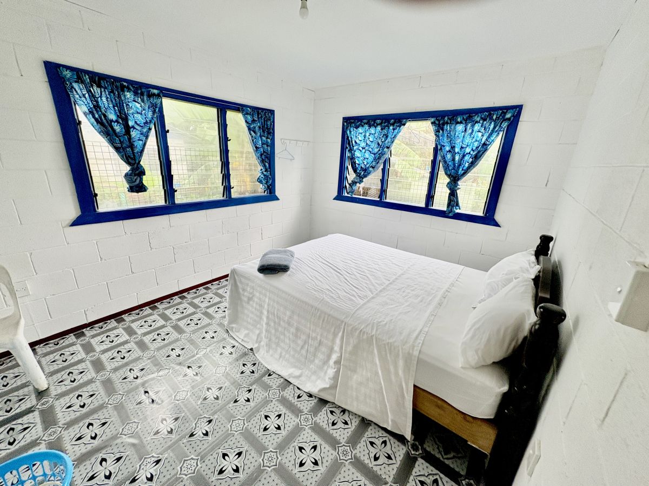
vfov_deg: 85.7
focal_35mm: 14
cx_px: 324
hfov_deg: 102.1
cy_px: 243
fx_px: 262
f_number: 2.2
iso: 125
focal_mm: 2.22
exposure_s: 1/99
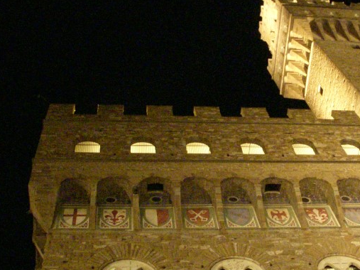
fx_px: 624
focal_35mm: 60
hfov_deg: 31.8
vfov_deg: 24.4
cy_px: 143
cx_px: 254
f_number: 3.3
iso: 1600
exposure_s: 1/13
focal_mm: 6.3
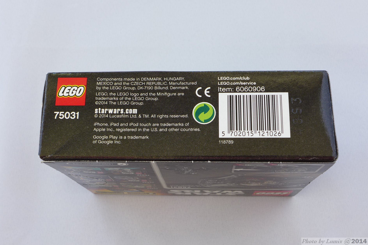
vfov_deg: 27.0
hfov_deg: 39.6
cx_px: 184
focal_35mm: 50
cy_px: 122
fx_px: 511
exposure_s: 1/8
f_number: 4.5
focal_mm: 9.8
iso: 80
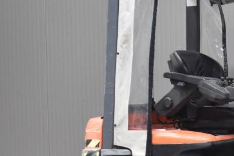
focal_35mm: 117
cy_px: 110
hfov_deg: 16.7
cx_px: 295
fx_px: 757
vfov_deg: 11.7
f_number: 4
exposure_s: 1/40
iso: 1600
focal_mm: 25
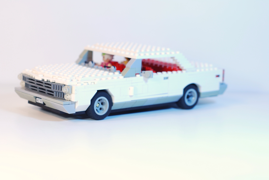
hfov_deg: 27.0
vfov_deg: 18.2
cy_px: 90
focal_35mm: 75
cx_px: 134
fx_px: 561
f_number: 4
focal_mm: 50
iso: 200
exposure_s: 1/50
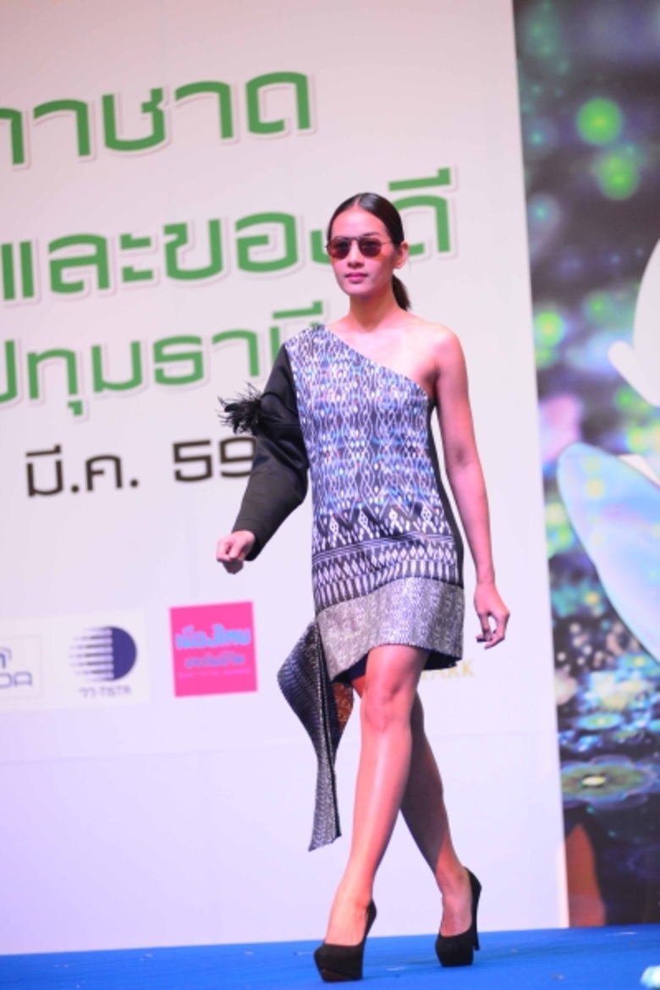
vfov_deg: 14.2
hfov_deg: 9.5
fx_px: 3987
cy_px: 495
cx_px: 330
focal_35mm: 145
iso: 2000
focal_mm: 145
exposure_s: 1/250
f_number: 4
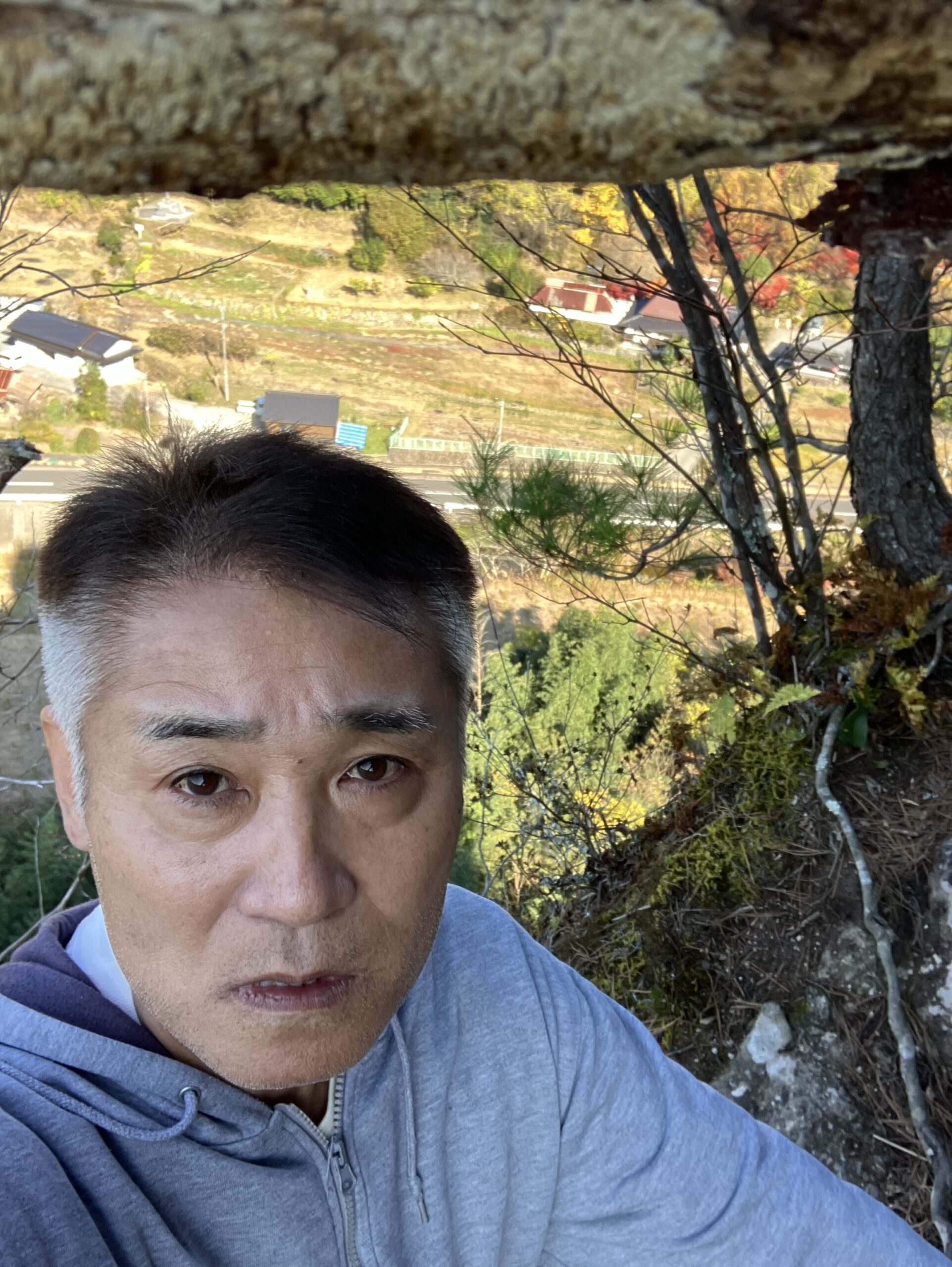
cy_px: 634
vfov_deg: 56.8
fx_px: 1172
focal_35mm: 32
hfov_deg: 44.2
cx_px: 476
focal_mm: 2.87
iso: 32
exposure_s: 1/121
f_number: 2.2
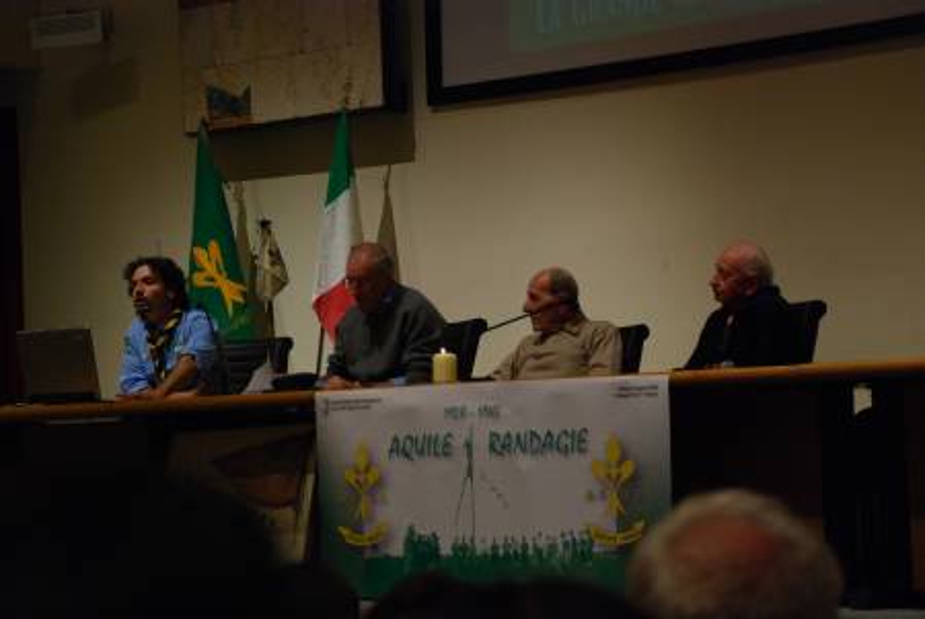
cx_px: 462
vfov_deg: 13.1
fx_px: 2700
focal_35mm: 105
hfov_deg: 19.4
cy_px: 310
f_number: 5.6
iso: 1000
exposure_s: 1/60
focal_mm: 70
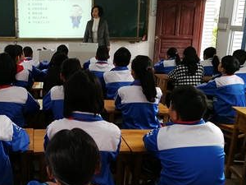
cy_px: 105
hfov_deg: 41.0
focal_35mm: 45
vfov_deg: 32.1
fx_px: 320
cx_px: 64
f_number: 1.8
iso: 200
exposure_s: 1/50
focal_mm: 3.95
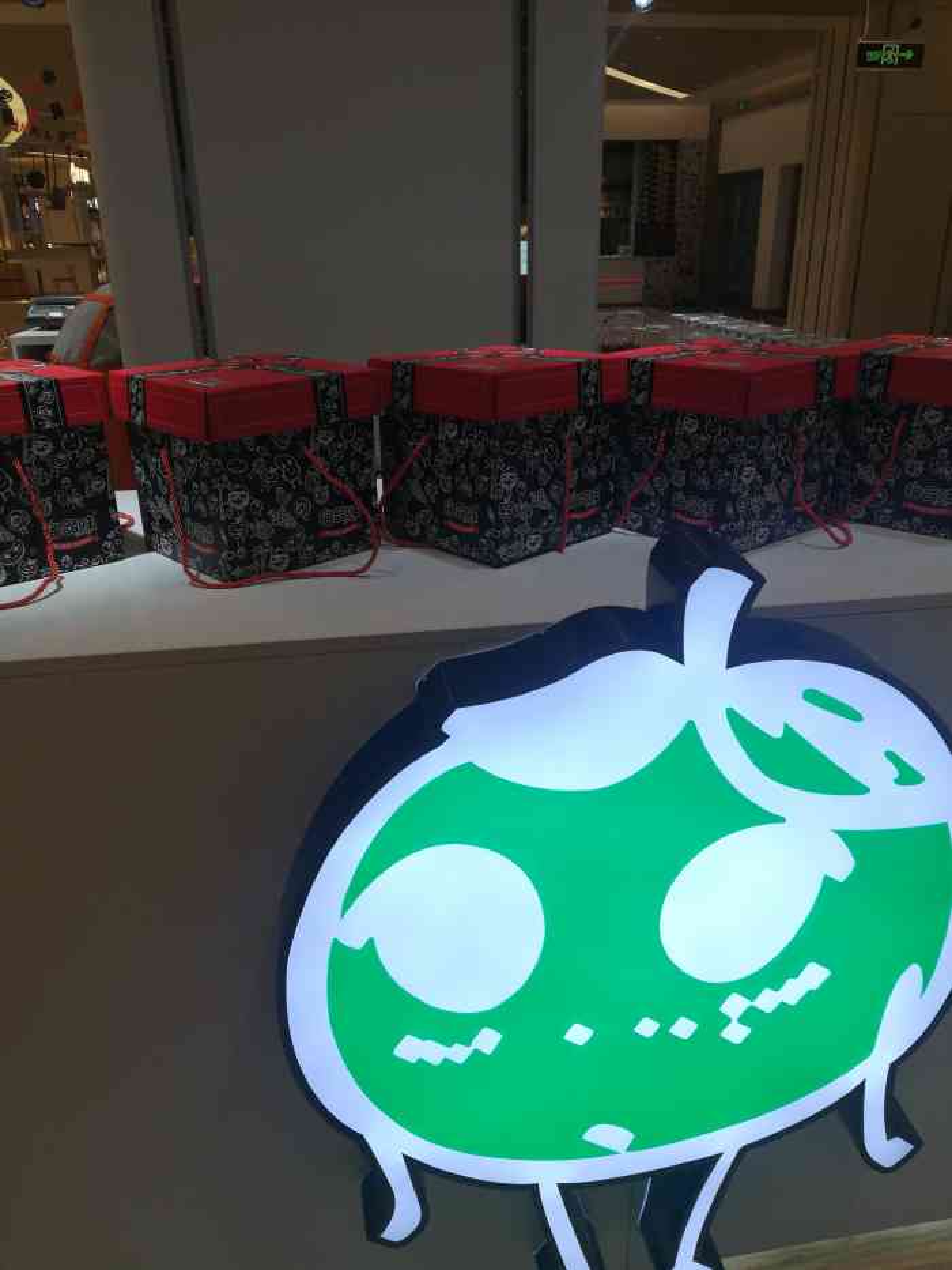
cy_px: 635
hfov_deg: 53.1
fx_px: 953
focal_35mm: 26
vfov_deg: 67.3
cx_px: 476
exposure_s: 1/100
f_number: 2.2
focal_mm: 3.81
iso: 64
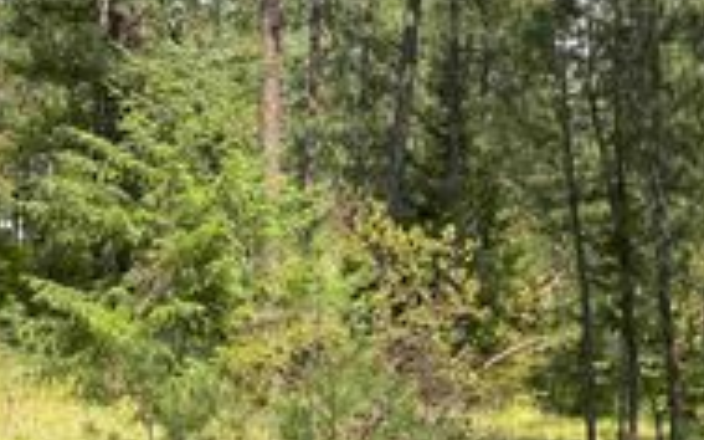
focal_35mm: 73
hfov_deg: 24.9
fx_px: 1400
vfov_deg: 17.8
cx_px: 887
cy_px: 278
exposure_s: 1/822
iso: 32
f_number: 1.8
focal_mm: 4.25
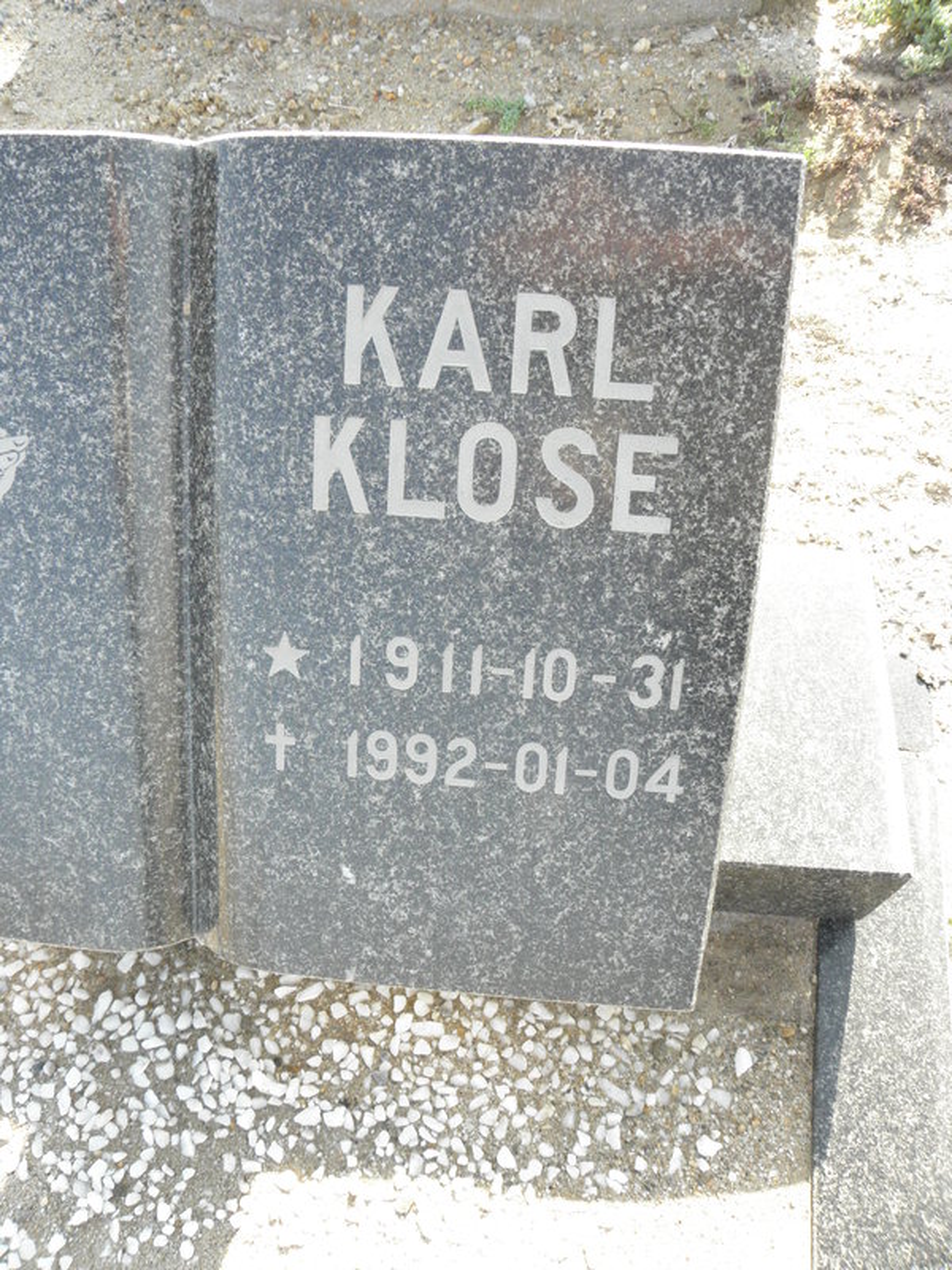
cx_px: 476
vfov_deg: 67.3
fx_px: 953
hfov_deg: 53.1
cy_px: 635
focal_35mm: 26
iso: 200
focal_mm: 4.6
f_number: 5.6
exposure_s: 1/125
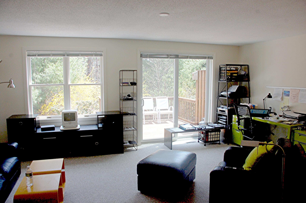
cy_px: 102
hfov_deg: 67.4
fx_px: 229
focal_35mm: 27
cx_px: 153
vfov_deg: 47.8
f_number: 5.6
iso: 200
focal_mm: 18
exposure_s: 1/125
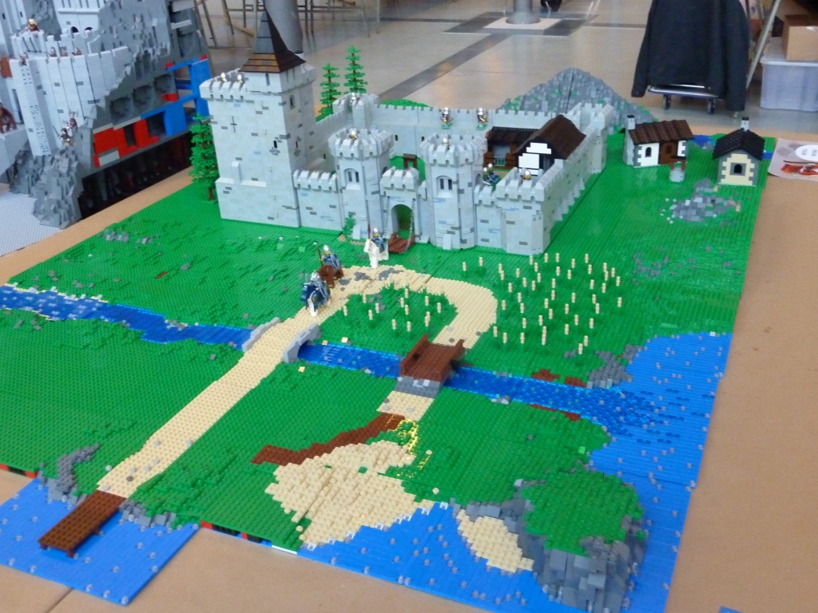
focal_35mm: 35
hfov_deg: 52.6
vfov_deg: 40.7
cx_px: 409
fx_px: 827
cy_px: 306
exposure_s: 1/40
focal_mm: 5.7
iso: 800
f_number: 3.5
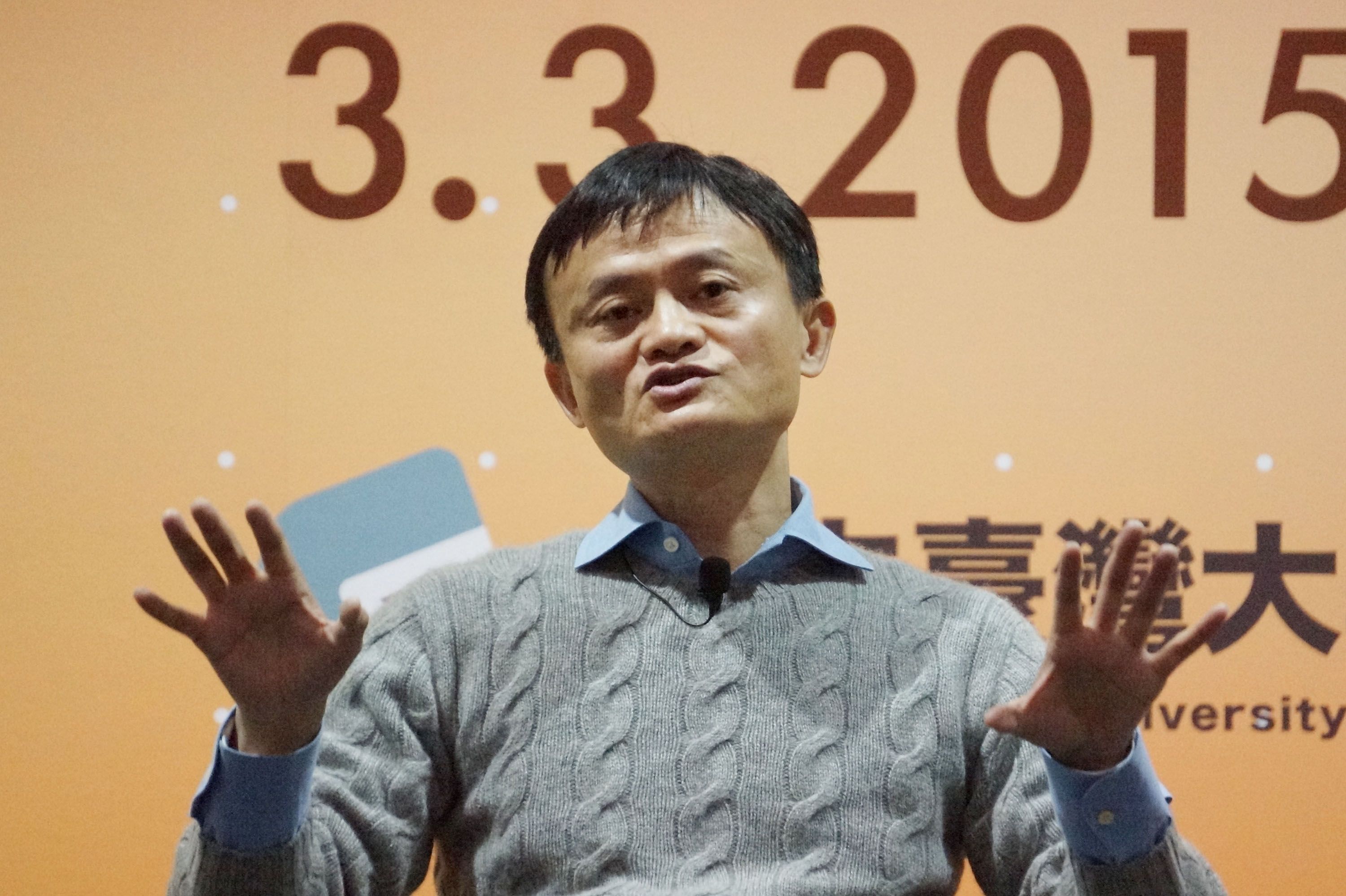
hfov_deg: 6.5
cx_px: 673
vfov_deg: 4.4
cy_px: 448
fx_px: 11775
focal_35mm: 315
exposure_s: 1/320
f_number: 6.3
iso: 6400
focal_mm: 210
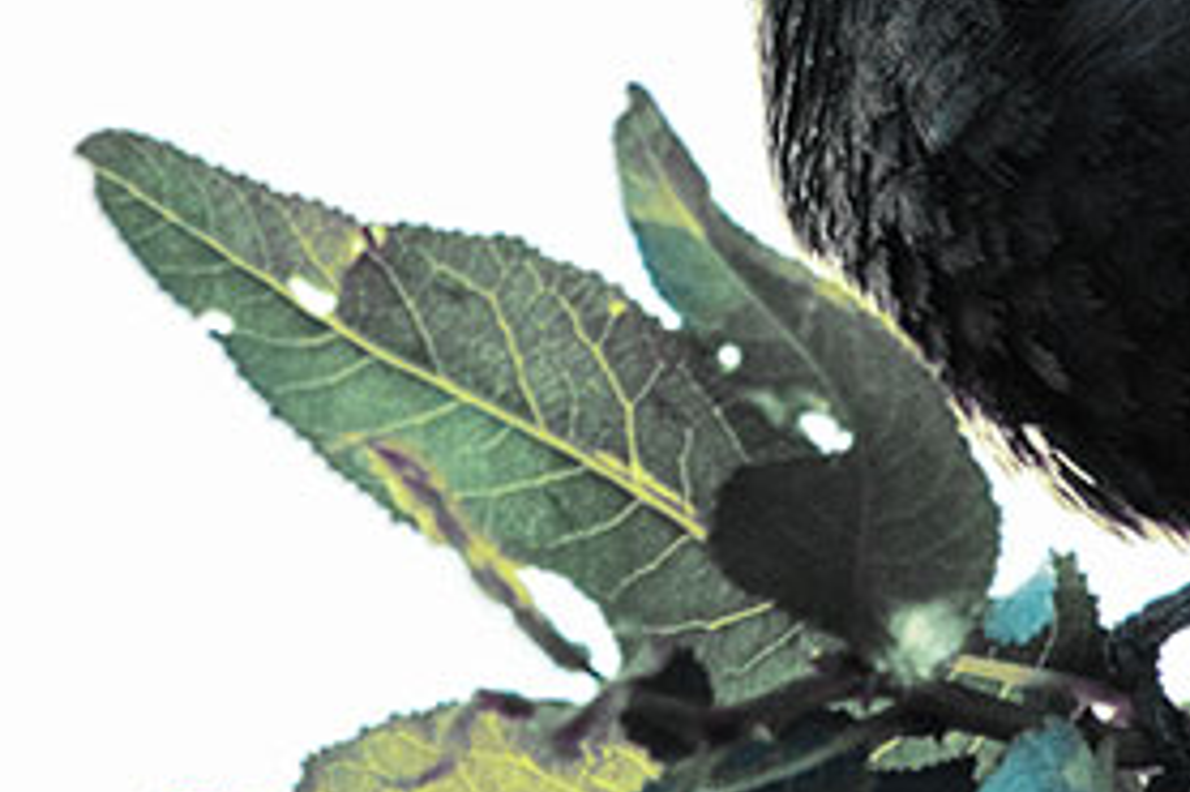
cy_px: 289
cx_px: 411
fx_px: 62303
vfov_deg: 0.7
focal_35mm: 1886
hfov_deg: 1.1
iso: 1000
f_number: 12
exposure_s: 1/1250
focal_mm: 1050
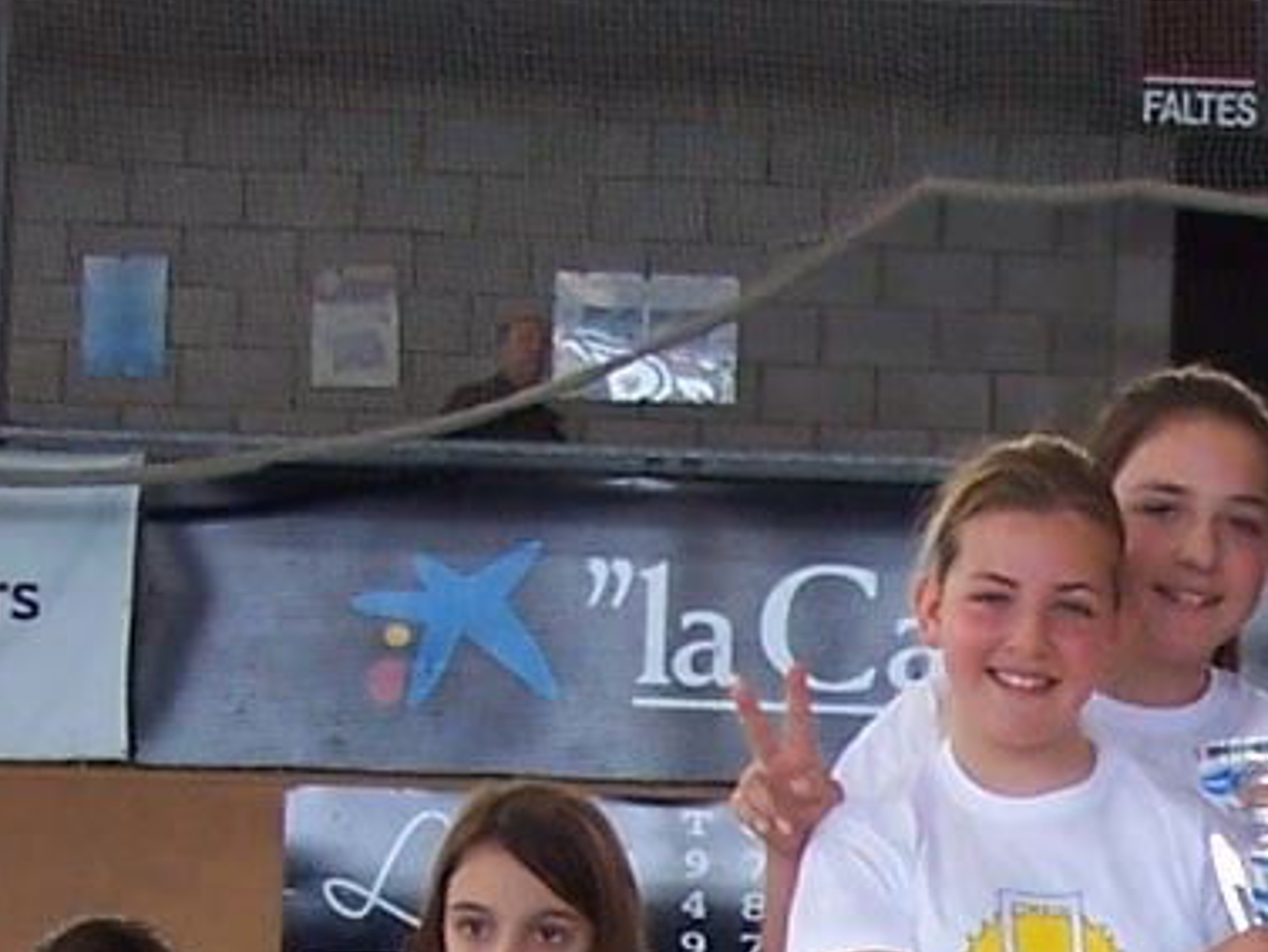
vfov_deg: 8.7
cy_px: 1497
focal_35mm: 167
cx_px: 1507
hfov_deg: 11.6
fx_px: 6119
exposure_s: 1/45
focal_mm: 6.3
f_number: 2.8
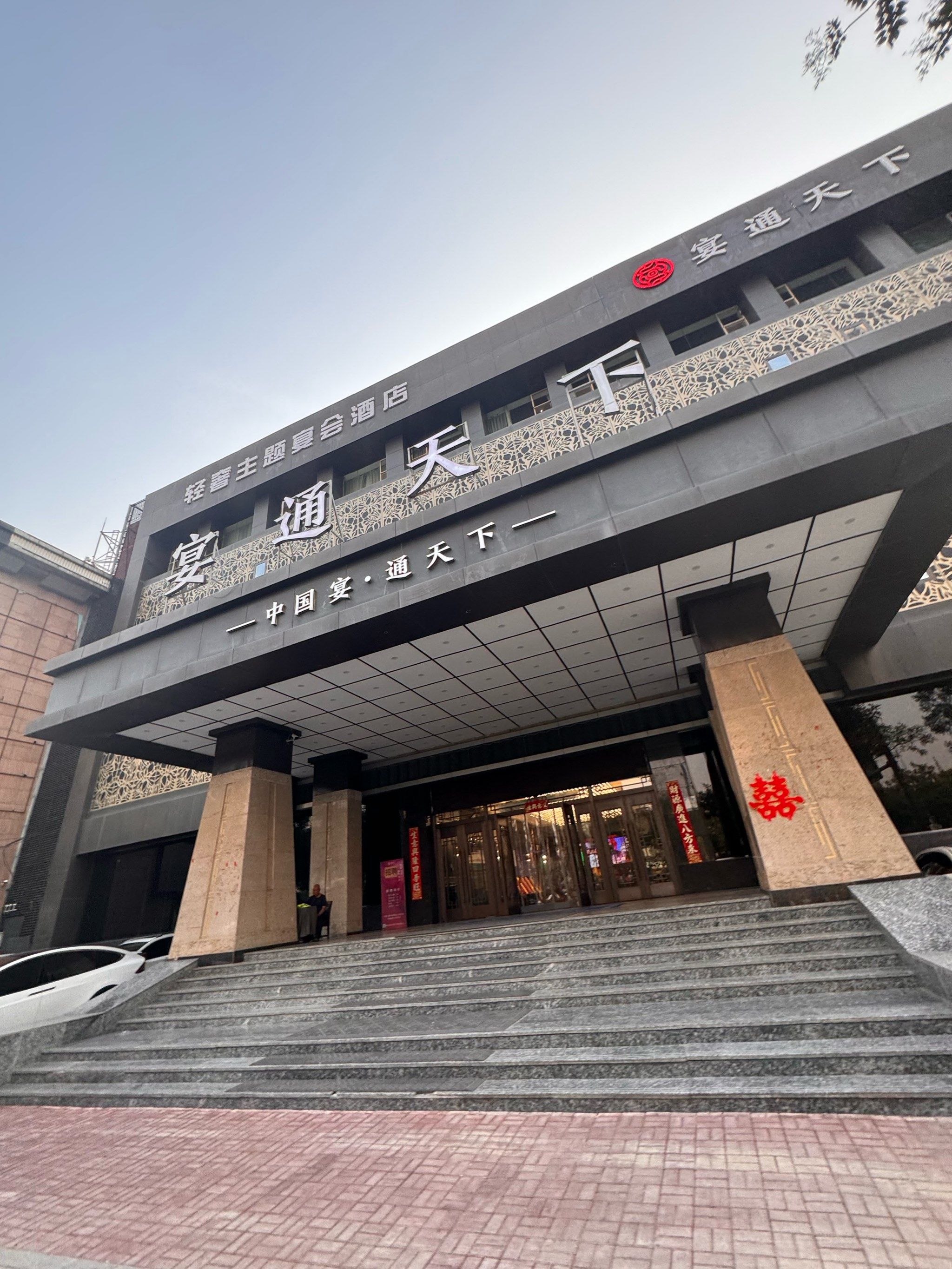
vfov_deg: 102.1
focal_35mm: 14
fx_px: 513
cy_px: 634
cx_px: 476
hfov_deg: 85.7
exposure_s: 1/99
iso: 64
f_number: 2.2
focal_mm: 2.22
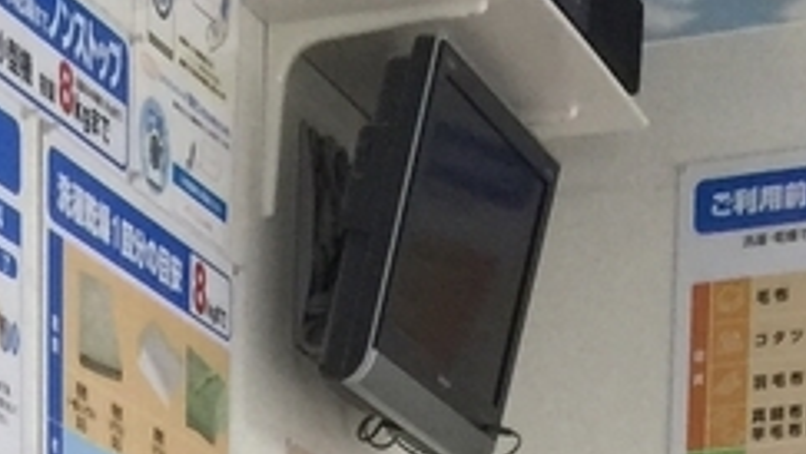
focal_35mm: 156
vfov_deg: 6.3
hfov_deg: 13.5
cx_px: -96
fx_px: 3336
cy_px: 1872
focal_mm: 4.15
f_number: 2.2
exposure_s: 1/15
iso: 50
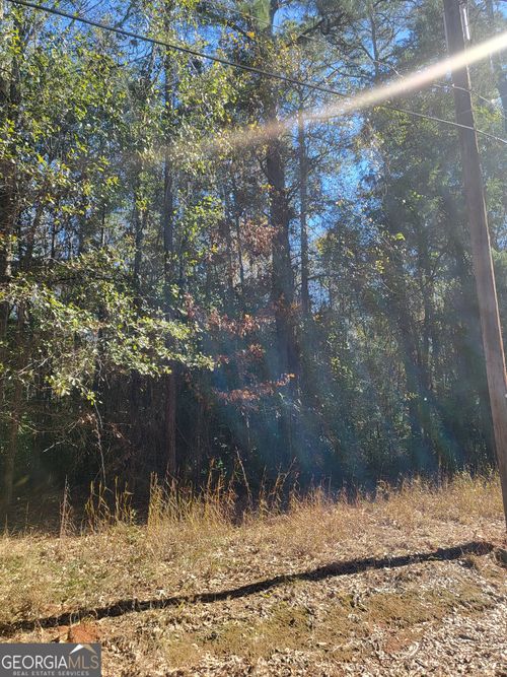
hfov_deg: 53.0
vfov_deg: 67.3
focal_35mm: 26
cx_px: 254
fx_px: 508
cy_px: 338
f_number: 1.8
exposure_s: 1/621
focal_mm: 4.25
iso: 50
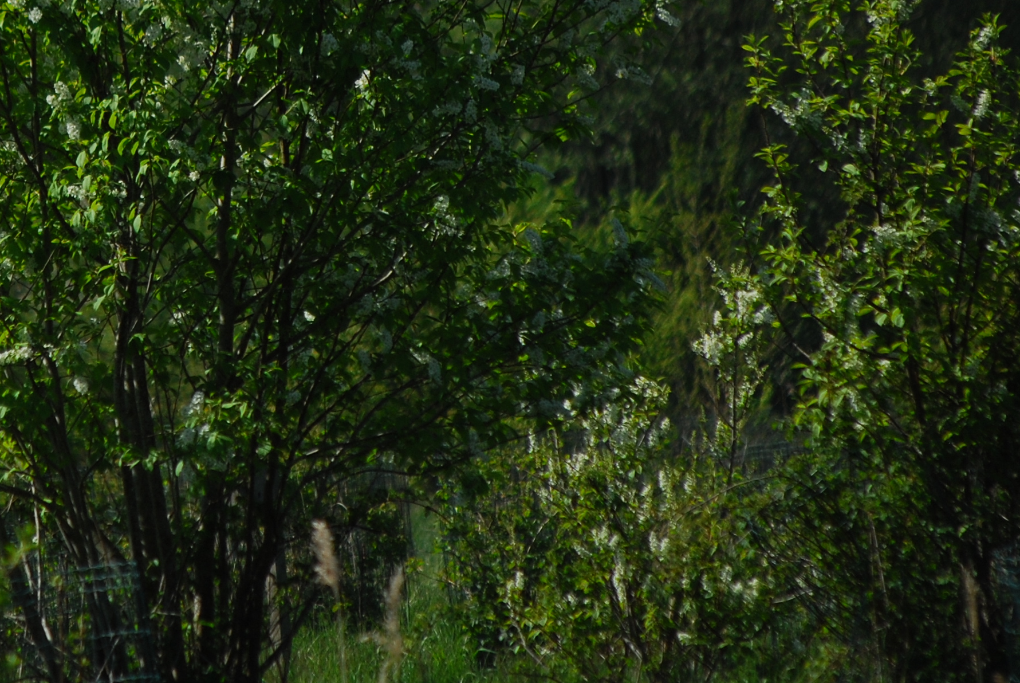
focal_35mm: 538
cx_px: 121
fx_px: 15263
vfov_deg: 2.6
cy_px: 10
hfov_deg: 3.8
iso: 200
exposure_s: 1/1250
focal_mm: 165
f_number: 7.1
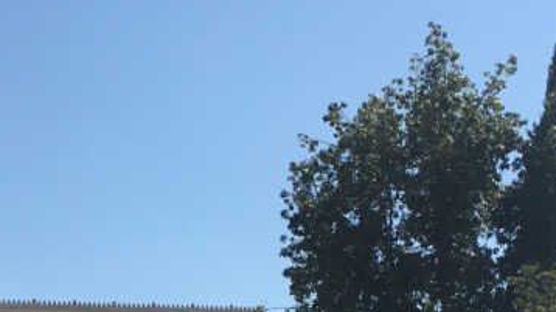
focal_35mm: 106
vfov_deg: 10.8
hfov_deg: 20.1
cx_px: 157
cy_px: 522
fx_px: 1562
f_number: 2.2
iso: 25
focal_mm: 4.15
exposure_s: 1/2481
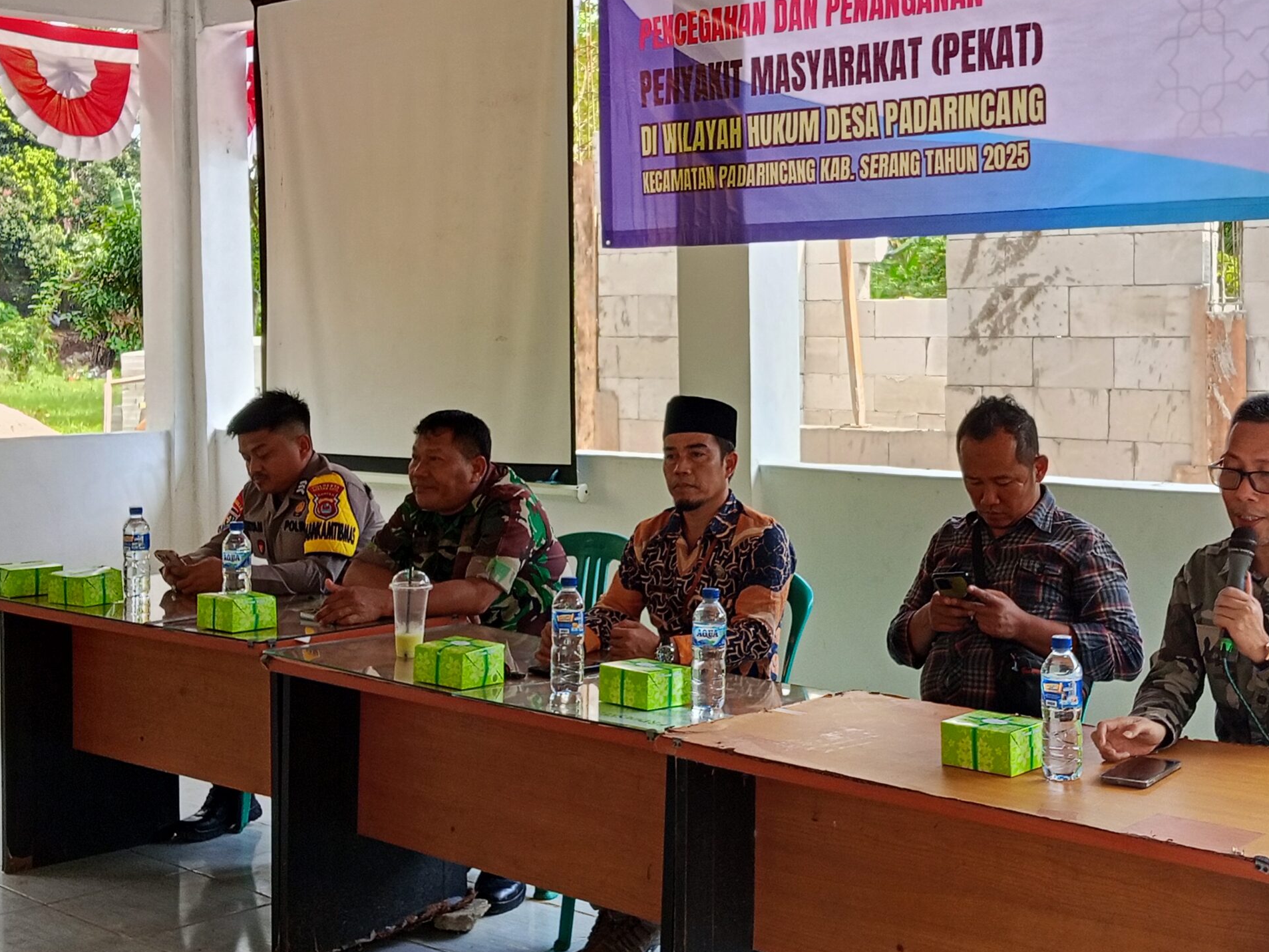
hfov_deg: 37.3
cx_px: 765
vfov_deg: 28.5
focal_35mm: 51
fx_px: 1870
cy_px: 418
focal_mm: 3.98
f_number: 1.8
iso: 64
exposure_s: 1/100
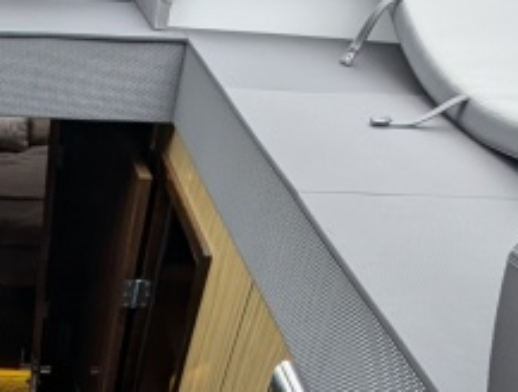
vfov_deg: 26.7
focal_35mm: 44
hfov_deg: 37.8
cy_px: 538
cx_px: -11
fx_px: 660
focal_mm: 2.02
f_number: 1.7
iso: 49
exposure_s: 1/597
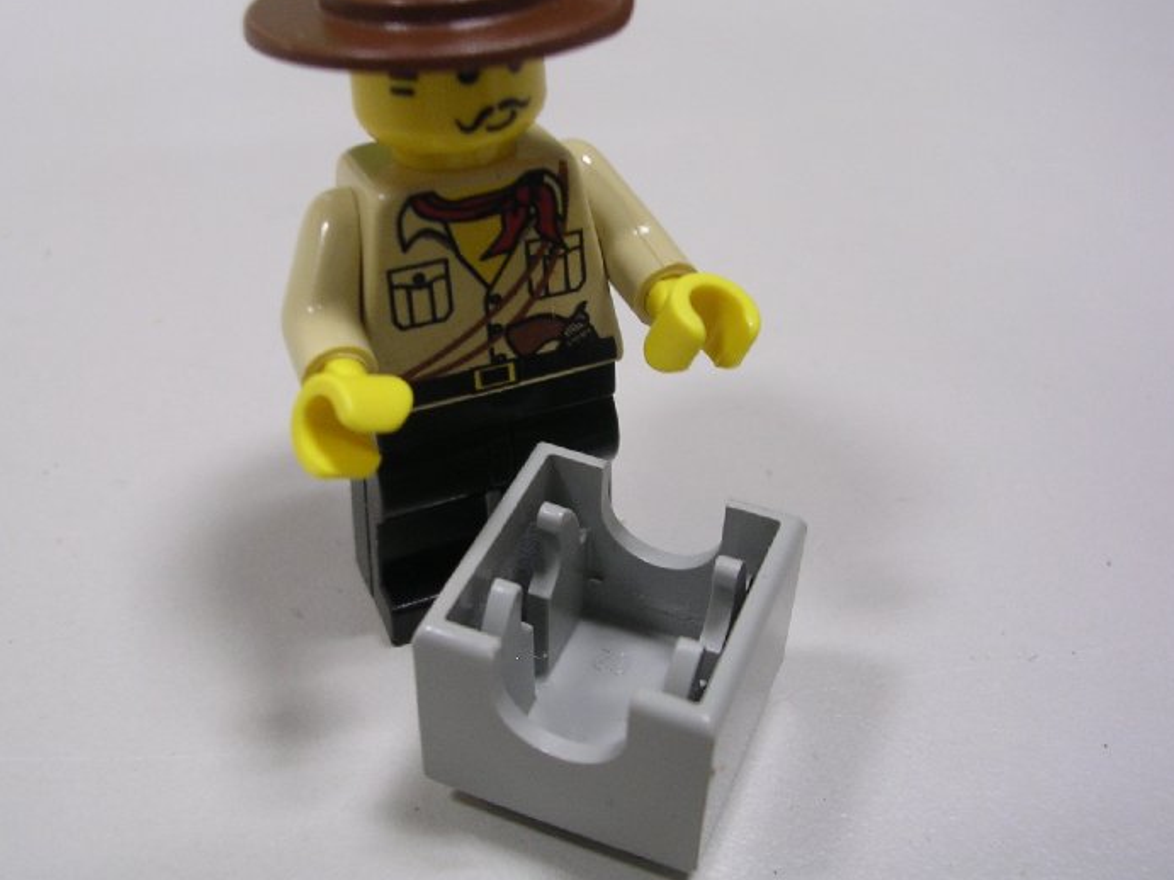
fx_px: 1492
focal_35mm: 44
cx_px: 515
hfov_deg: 42.9
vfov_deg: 32.9
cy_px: 411
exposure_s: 1/4.4
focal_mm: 5.8
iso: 100
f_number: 2.8
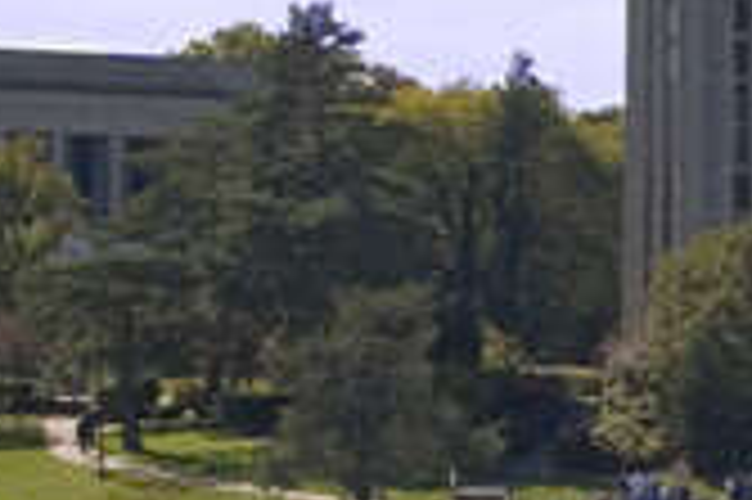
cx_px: 1261
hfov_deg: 5.2
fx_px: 8251
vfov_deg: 3.5
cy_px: 640
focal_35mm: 395
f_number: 5.6
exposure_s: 1/4000
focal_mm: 55
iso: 1600
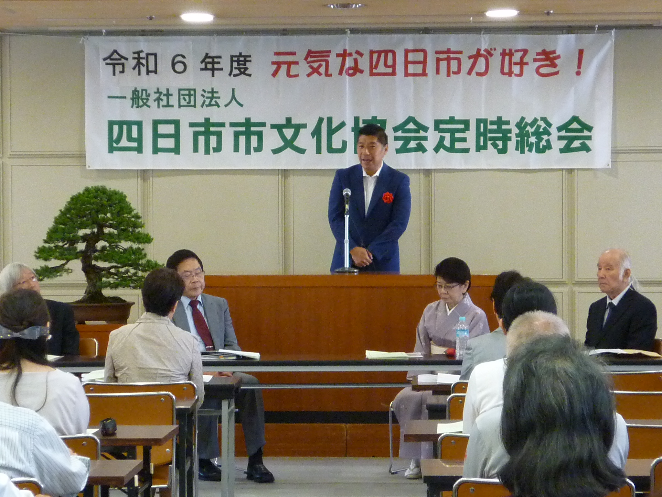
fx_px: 2333
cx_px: 331
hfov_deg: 16.1
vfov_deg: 12.1
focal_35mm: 122
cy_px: 248
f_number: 3.9
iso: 400
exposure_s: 1/25
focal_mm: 11.4
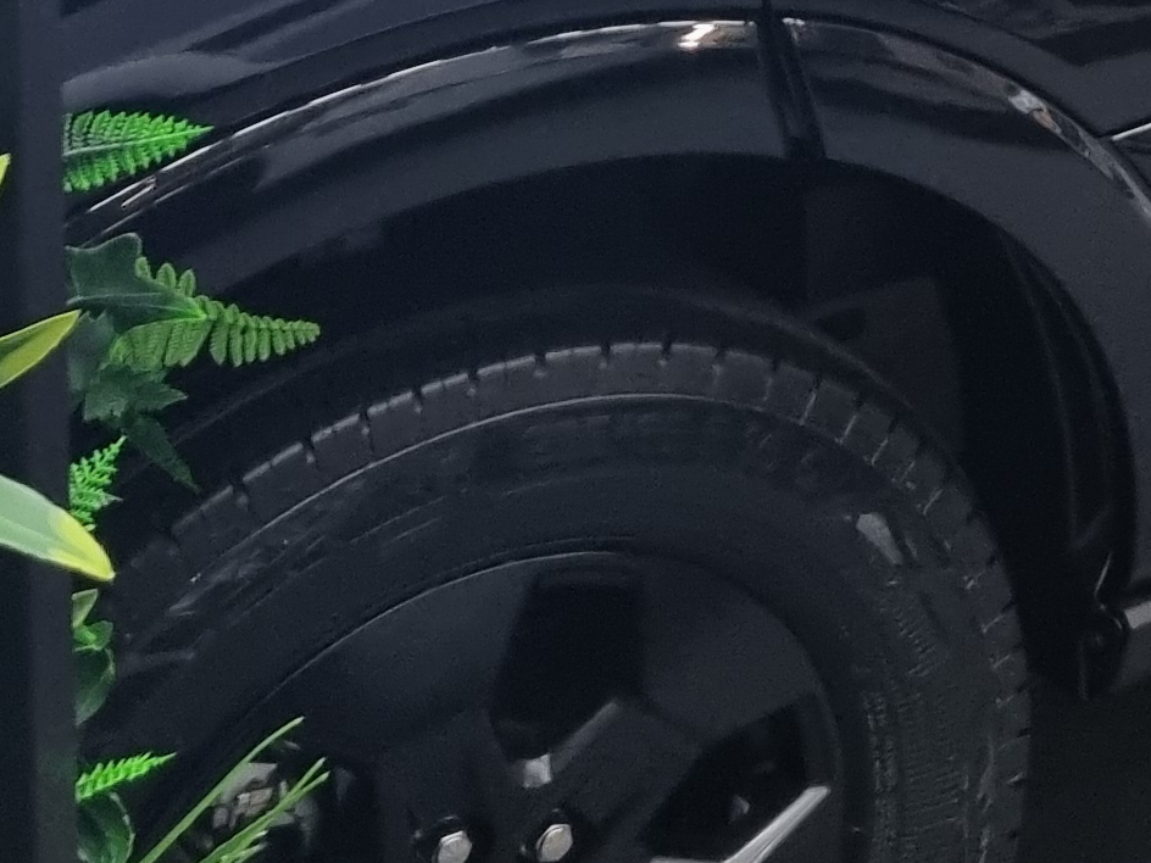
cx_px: 2013
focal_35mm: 111
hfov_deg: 15.5
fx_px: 3691
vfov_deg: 11.9
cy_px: -886
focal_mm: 5.4
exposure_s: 1/50
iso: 320
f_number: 1.8
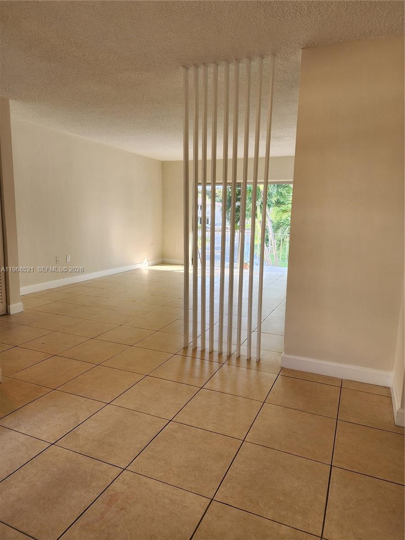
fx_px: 359
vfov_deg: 73.9
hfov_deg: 58.9
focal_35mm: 23
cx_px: 202
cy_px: 270
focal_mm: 6.4
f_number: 1.8
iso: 64
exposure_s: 1/120
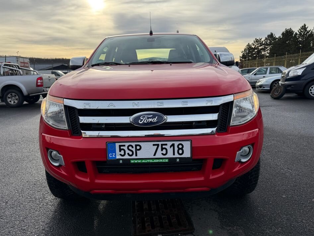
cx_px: 154
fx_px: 236
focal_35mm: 26
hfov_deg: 67.3
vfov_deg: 53.1
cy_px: 115
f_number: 1.78
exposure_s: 1/2801
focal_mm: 6.76
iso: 80
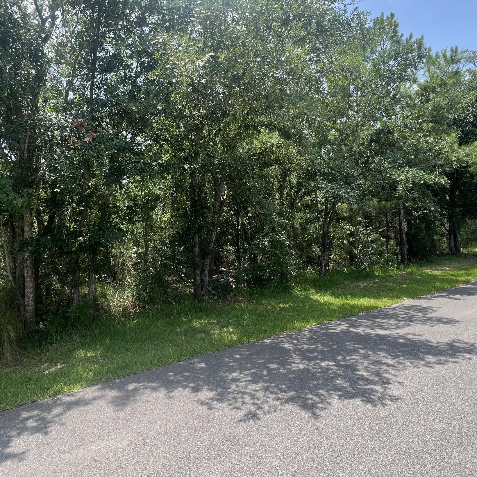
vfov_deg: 71.4
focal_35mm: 21
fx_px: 327
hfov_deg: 71.8
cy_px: 192
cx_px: 208
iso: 32
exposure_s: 1/277
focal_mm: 1.57
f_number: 1.8
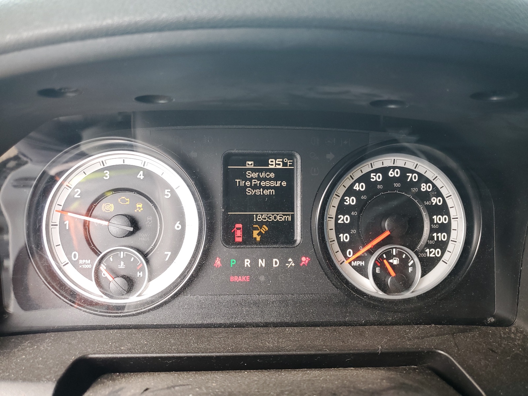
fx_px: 397
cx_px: 264
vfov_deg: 53.1
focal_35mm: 26
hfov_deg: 67.3
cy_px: 198
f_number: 1.5
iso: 71
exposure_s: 1/120
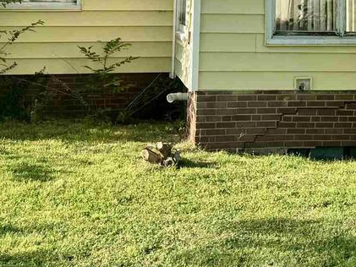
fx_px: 844
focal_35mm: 82
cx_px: 315
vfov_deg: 17.1
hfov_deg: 23.3
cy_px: -58
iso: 80
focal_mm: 6.76
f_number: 1.78
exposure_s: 1/1560
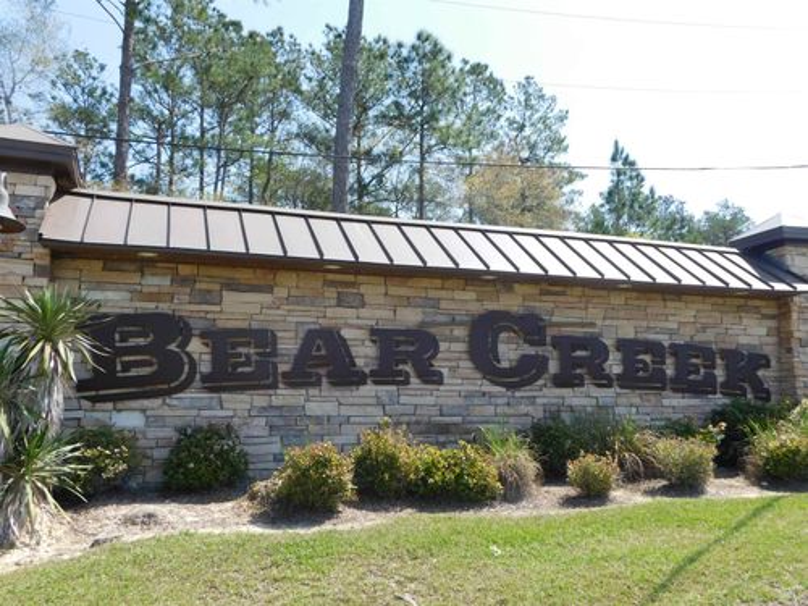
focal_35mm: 30
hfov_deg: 60.0
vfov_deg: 46.8
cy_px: 303
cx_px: 404
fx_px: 700
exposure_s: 1/800
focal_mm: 5.3
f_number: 3.2
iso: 125
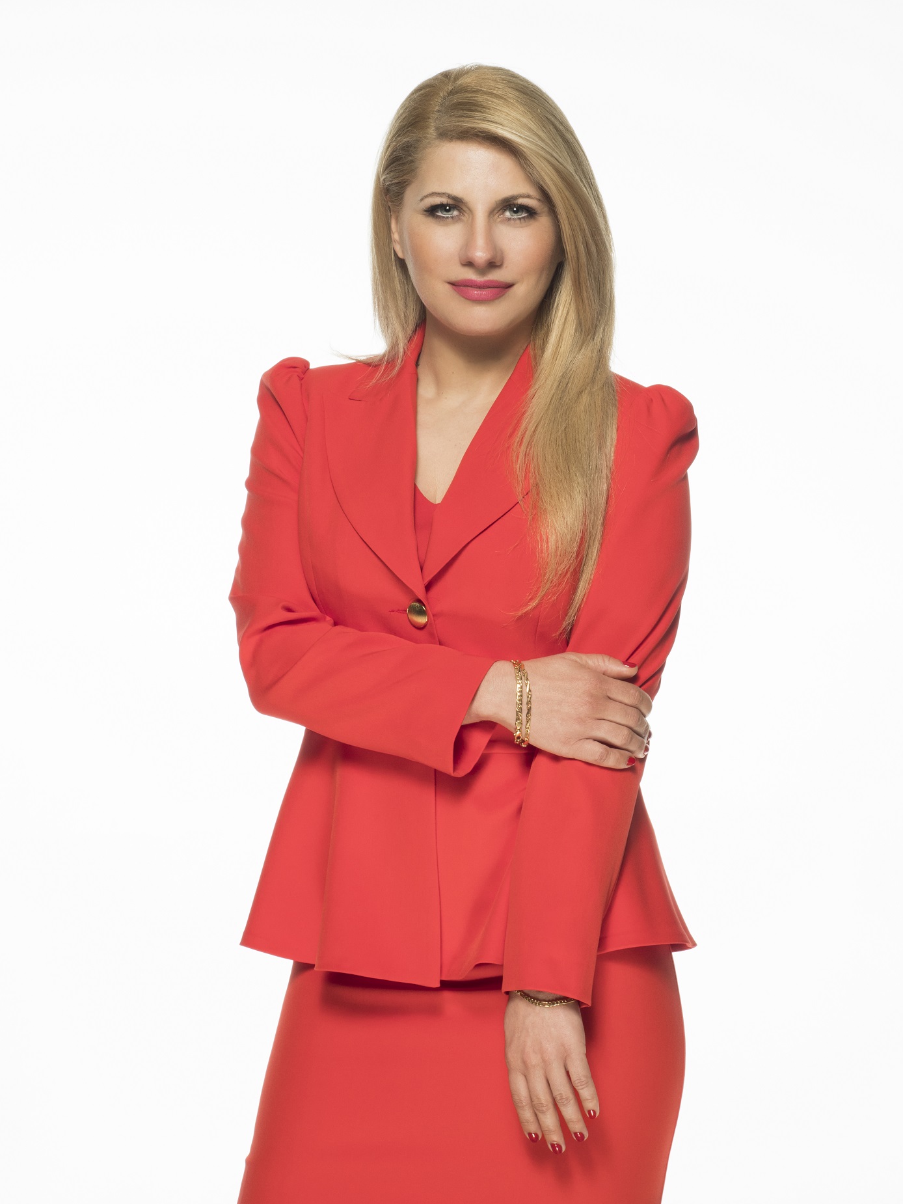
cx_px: 450
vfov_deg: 17.1
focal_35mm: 115
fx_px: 3999
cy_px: 603
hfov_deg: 12.9
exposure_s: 1/125
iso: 200
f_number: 11
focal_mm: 57
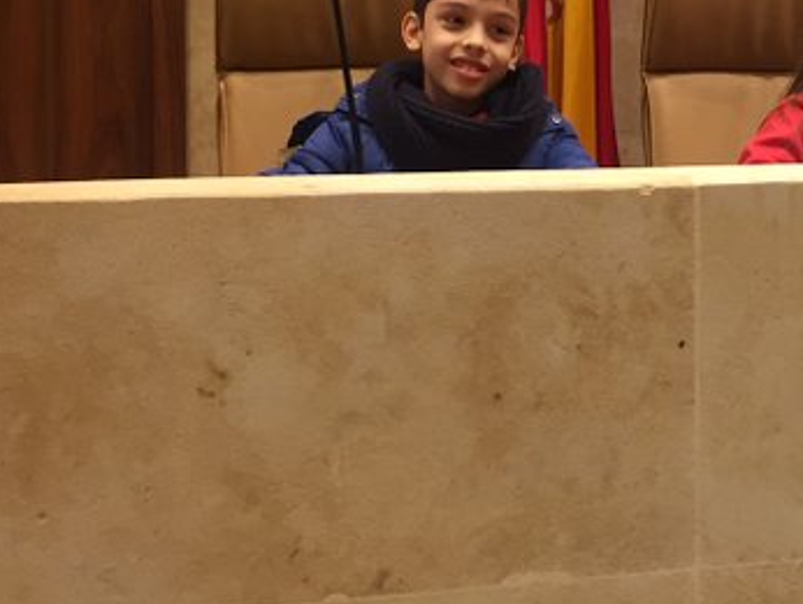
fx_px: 1555
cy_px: 84
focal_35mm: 67
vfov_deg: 21.6
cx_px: 766
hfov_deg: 27.6
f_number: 2.2
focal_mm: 4.15
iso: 100
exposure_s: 1/33
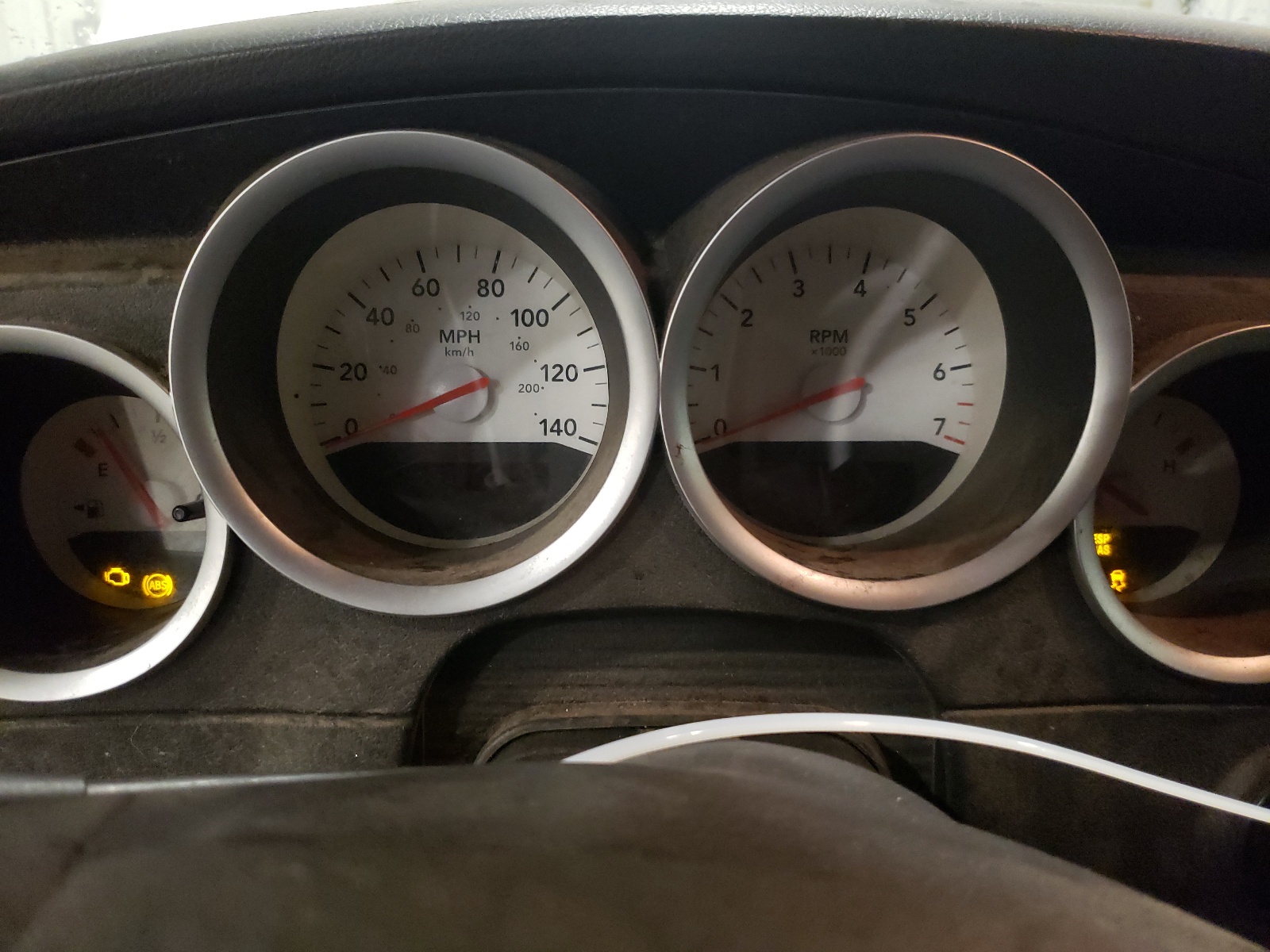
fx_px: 954
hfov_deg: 67.3
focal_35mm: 26
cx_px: 635
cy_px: 476
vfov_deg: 53.1
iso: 504
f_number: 1.5
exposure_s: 1/24
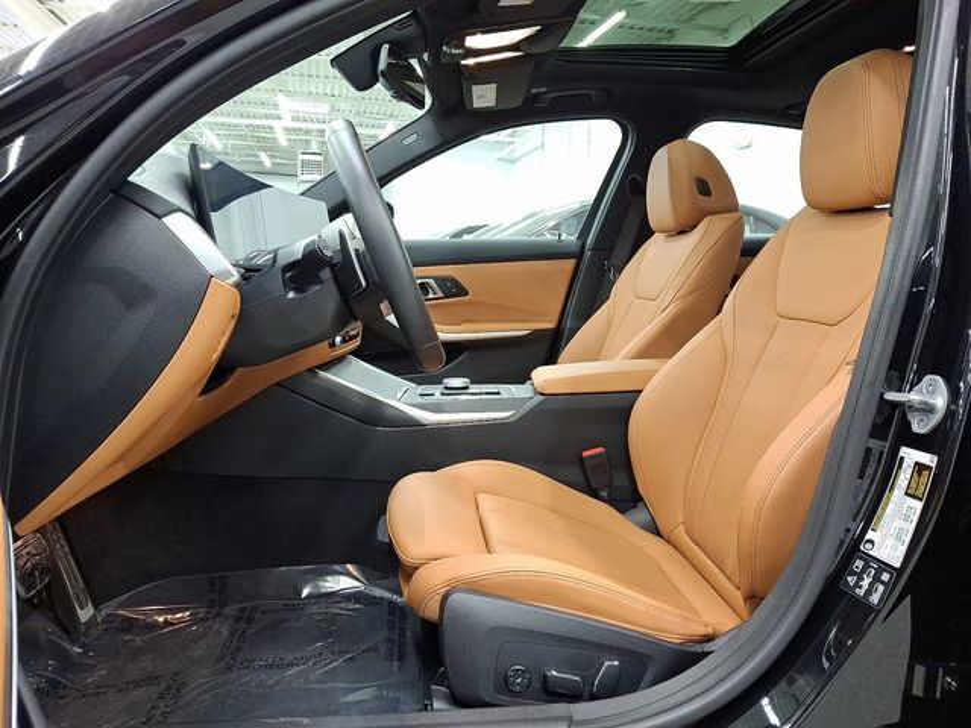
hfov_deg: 69.4
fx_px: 701
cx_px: 486
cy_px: 364
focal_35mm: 25
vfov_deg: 54.9
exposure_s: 1/33
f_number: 1.8
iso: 243
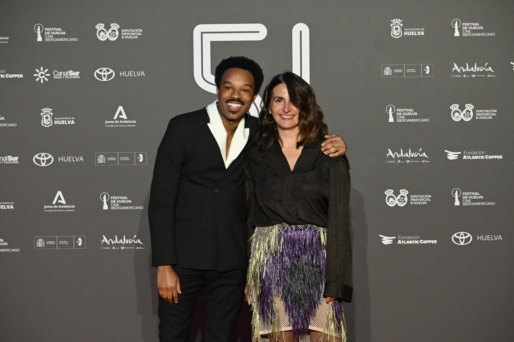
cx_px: 257
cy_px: 171
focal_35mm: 84
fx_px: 1199
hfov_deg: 24.2
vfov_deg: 16.3
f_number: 6.3
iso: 3200
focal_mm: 56
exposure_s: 1/250
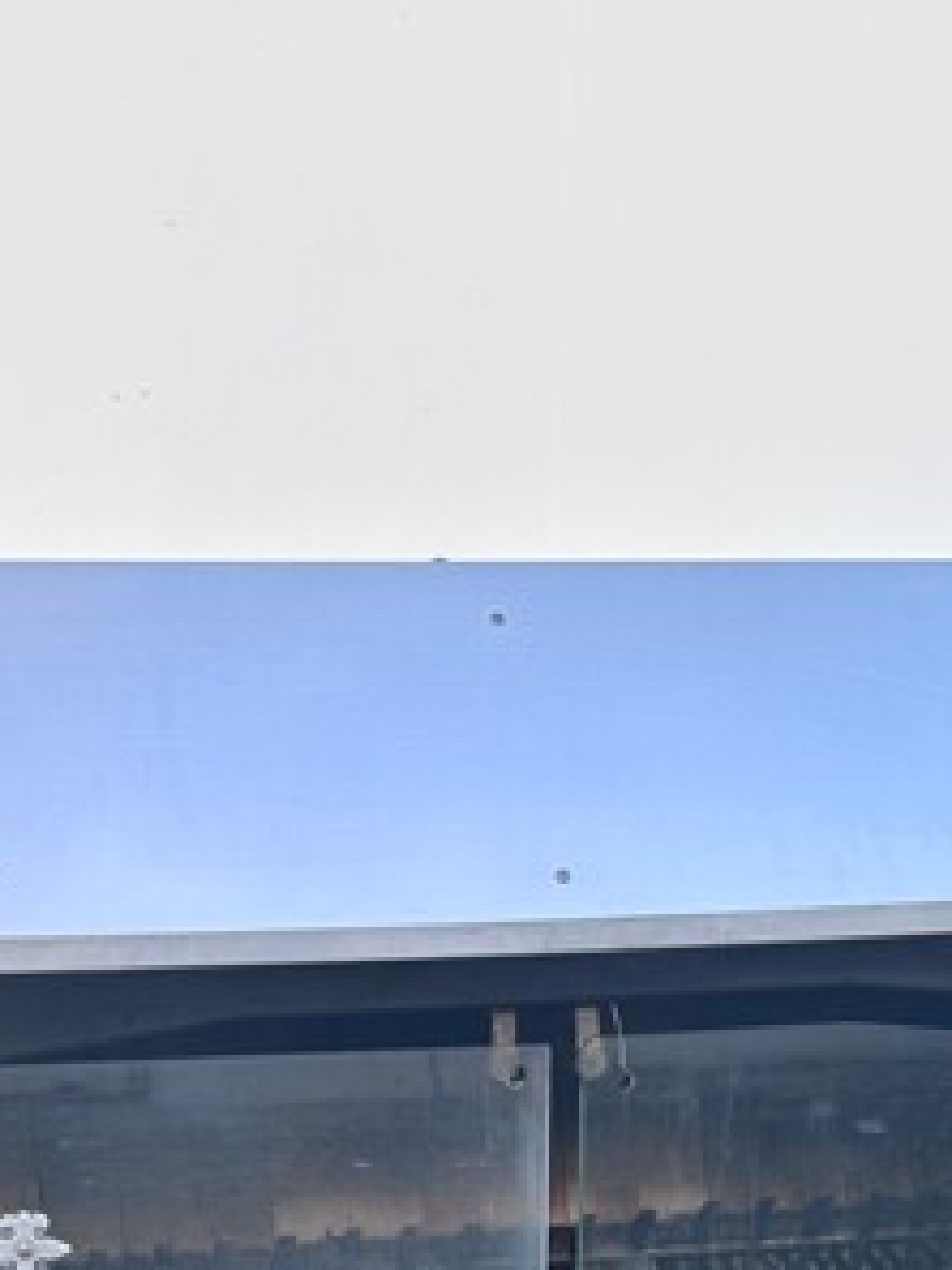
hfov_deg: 22.2
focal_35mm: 66
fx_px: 2420
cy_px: 1470
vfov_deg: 26.5
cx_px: 365
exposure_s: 1/138
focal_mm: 6.86
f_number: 1.78
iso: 64
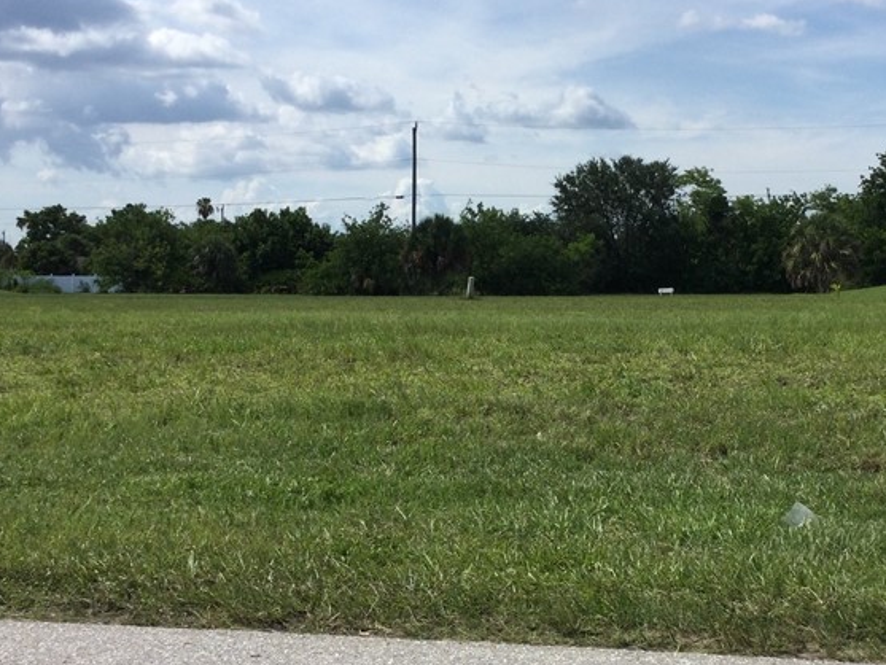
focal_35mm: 57
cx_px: 574
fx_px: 1459
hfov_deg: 33.5
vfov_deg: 25.7
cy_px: 369
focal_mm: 3.3
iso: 25
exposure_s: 1/1664
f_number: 2.4
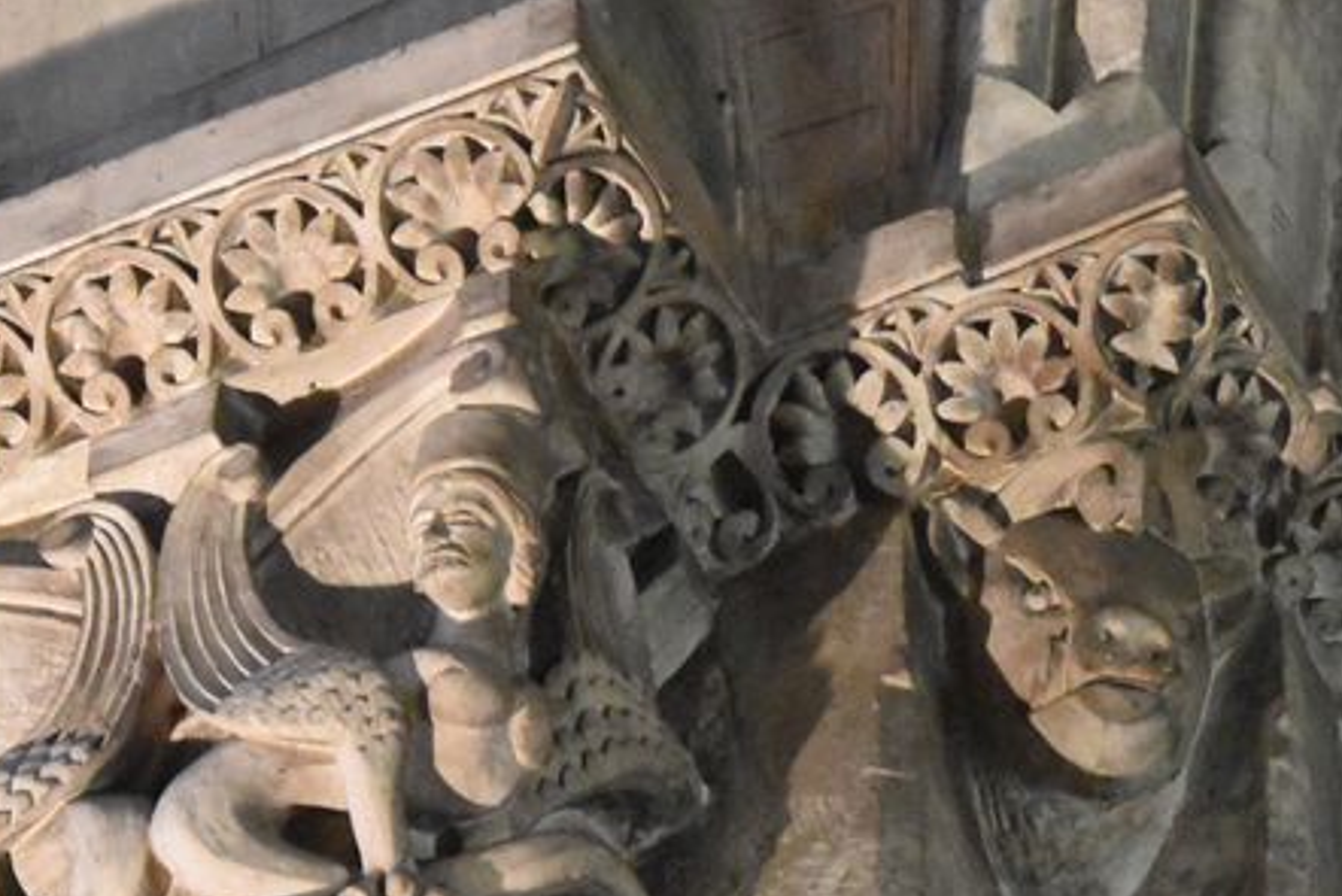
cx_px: 1066
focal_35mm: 278
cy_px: 614
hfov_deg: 7.4
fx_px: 10366
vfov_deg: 4.9
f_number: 4.5
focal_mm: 78
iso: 12800
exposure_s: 1/60
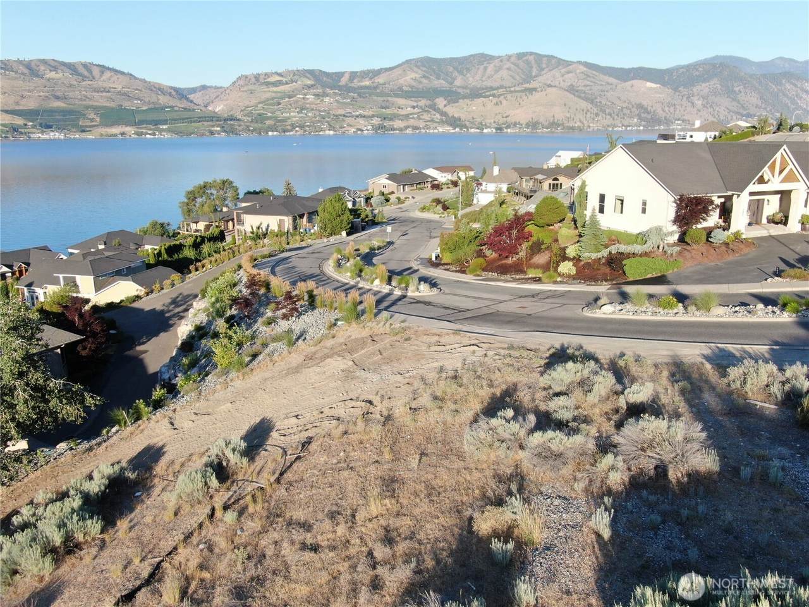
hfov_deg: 61.7
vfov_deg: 48.2
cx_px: 404
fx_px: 678
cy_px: 304
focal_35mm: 29
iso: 100
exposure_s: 1/500
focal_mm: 5.11
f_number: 3
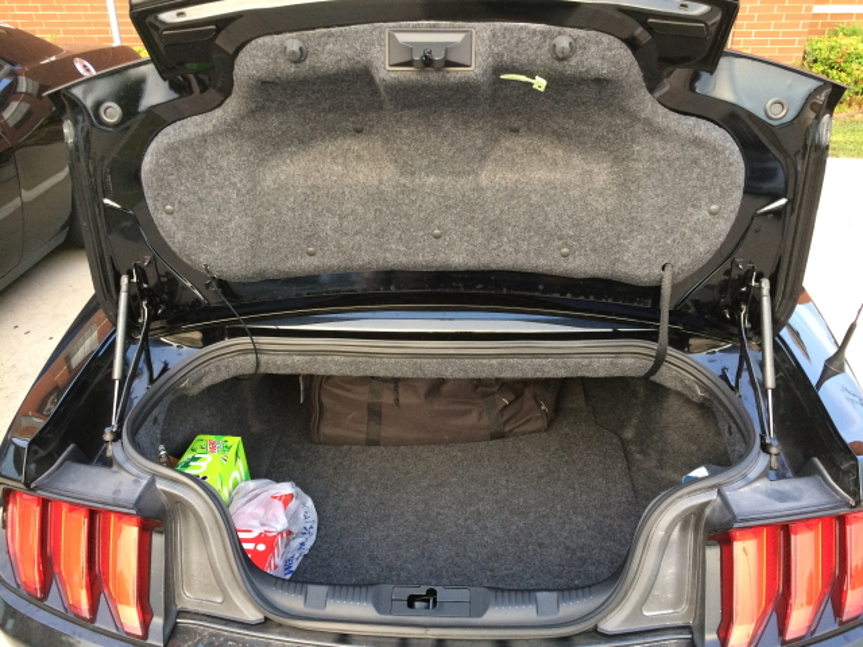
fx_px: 723
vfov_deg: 48.2
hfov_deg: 61.7
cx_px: 432
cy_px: 324
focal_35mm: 29
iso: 160
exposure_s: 1/30
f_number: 2.2
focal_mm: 4.15
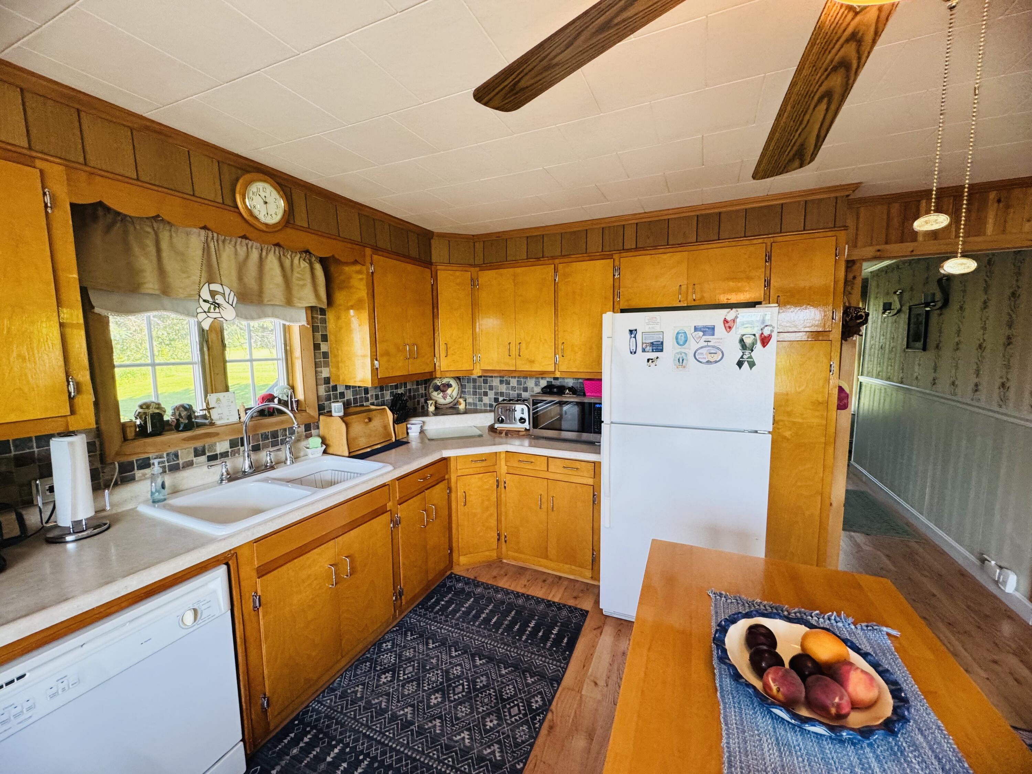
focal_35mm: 14
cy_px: 387
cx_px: 516
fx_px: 417
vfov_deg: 85.7
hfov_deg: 102.1
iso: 250
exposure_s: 1/120
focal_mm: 2.22
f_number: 2.2
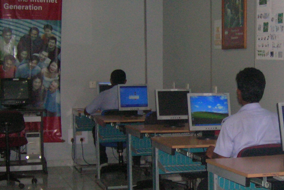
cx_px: 247
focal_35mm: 80
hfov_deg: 24.7
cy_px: 117
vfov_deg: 17.0
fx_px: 631
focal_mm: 5.7
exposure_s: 1/60.1
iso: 200
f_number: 2.9
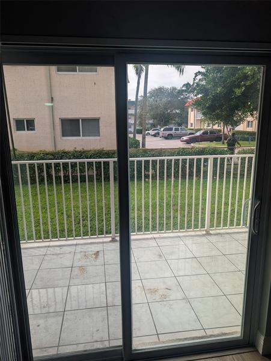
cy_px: 180
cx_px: 136
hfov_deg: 56.9
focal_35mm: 24
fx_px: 250
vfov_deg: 71.6
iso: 22
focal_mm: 6.9
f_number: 1.68
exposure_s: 1/447
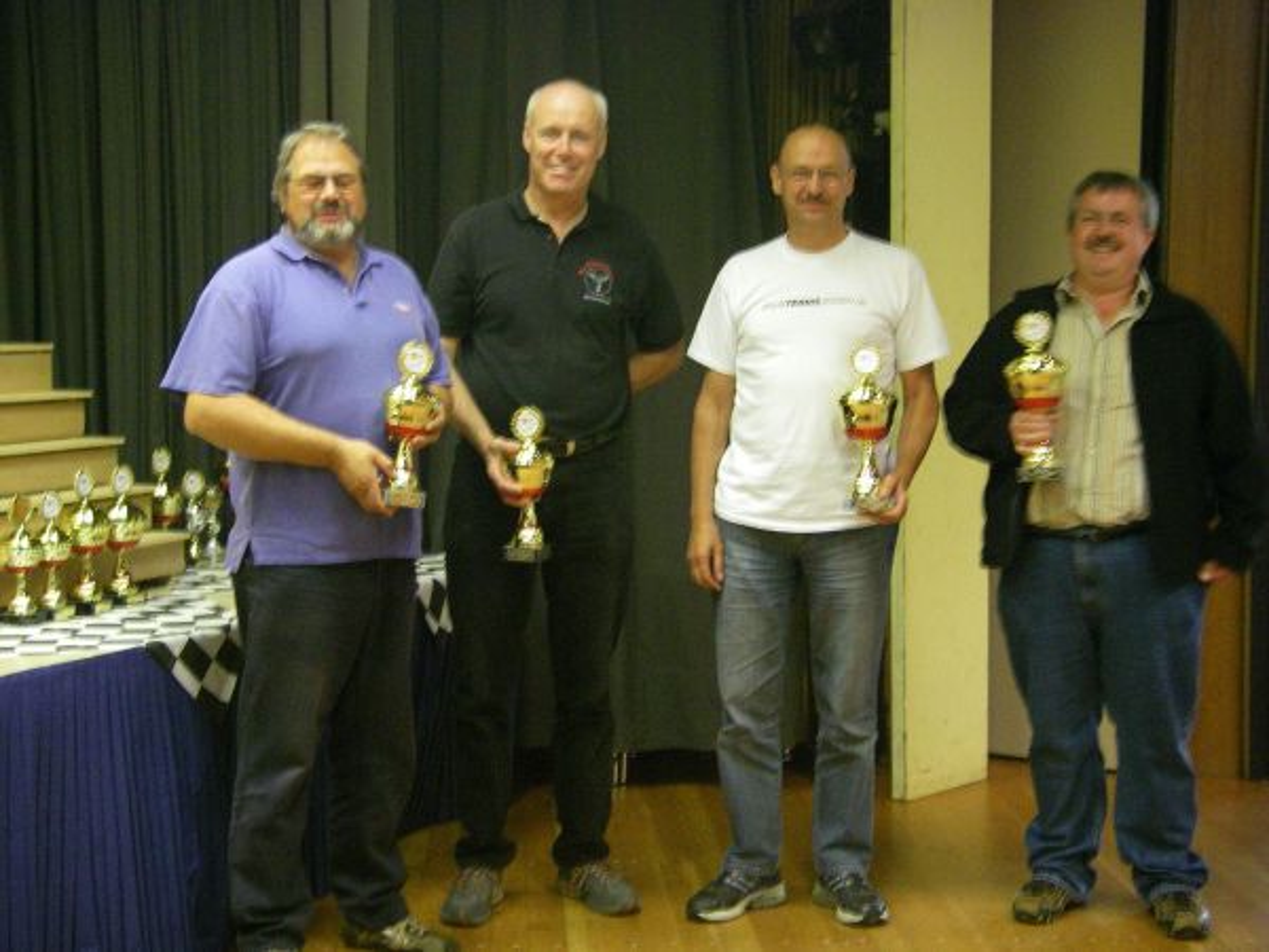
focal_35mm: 63
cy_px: 476
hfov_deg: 30.7
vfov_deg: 23.3
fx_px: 2310
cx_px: 634
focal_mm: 10.5
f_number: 3.7
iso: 400
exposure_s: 1/8
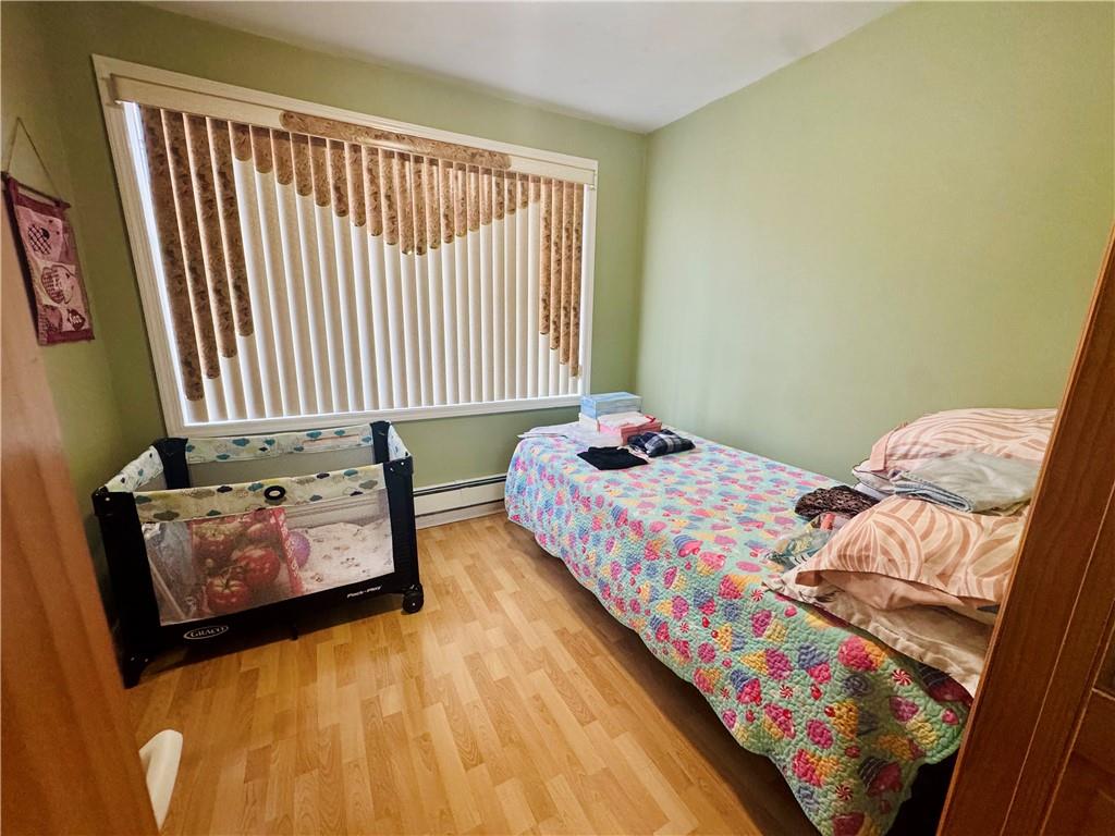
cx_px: 558
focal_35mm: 14
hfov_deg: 102.1
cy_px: 418
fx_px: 451
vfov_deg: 85.7
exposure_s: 1/120
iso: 320
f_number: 2.2
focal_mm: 2.22
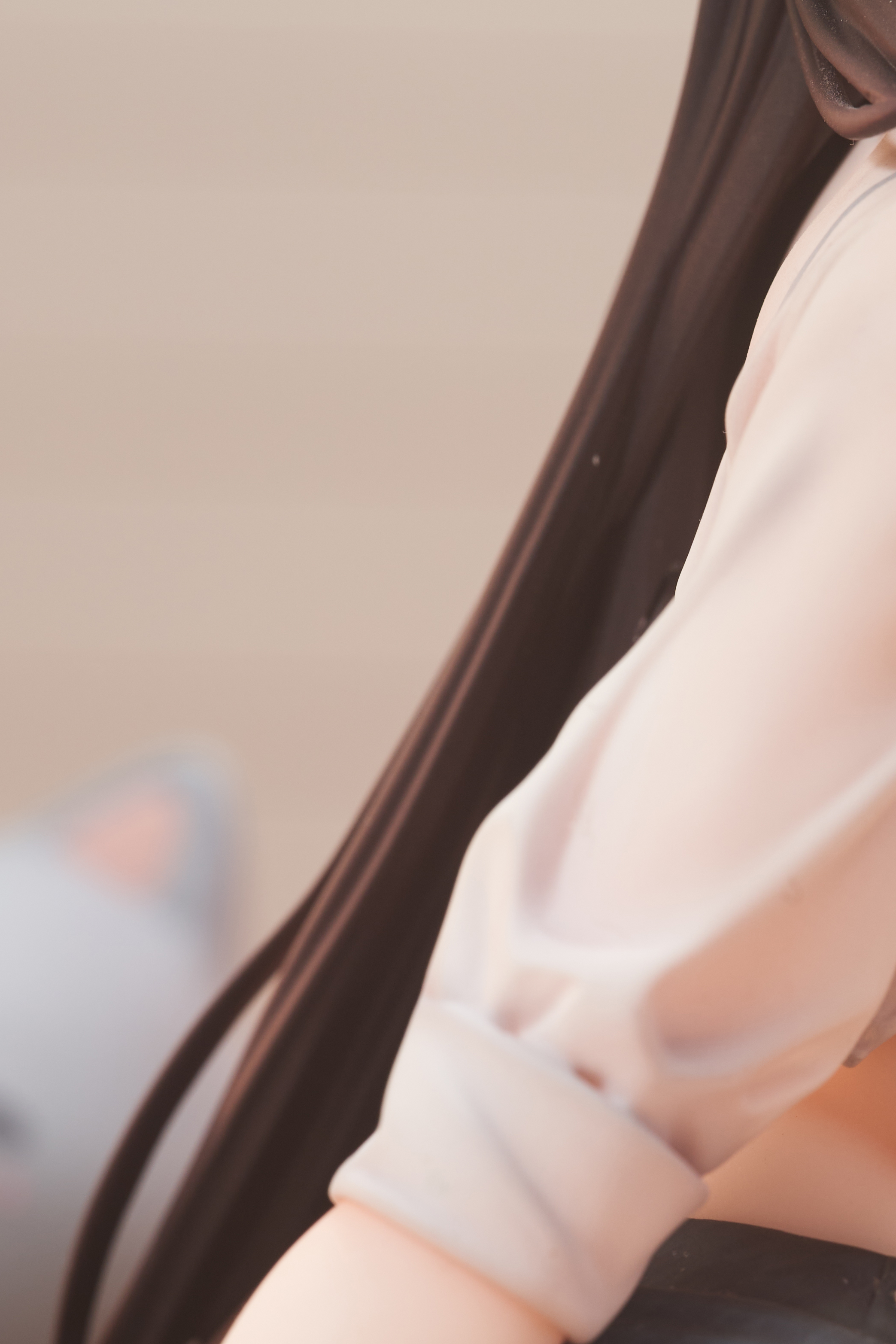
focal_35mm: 334
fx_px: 12467
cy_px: 874
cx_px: 947
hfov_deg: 4.1
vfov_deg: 6.2
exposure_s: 1/15
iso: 100
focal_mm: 110
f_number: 8
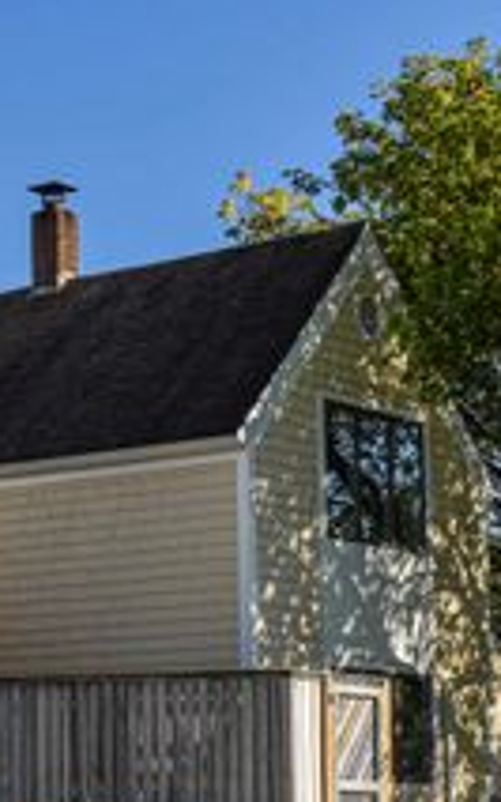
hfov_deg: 11.9
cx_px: -298
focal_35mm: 104
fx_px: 2278
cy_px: 484
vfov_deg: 20.0
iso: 100
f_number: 13
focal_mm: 29
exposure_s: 1/200
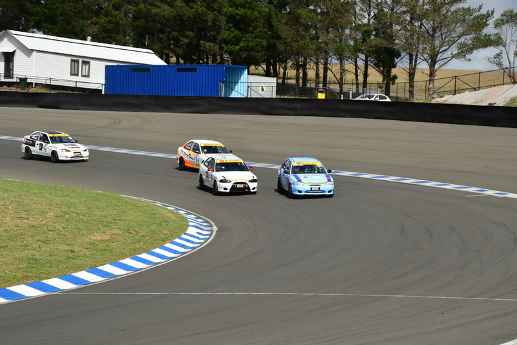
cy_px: 172
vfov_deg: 11.4
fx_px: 1724
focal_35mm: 120
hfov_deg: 17.1
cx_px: 258
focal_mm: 80
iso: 200
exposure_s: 1/400
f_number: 11
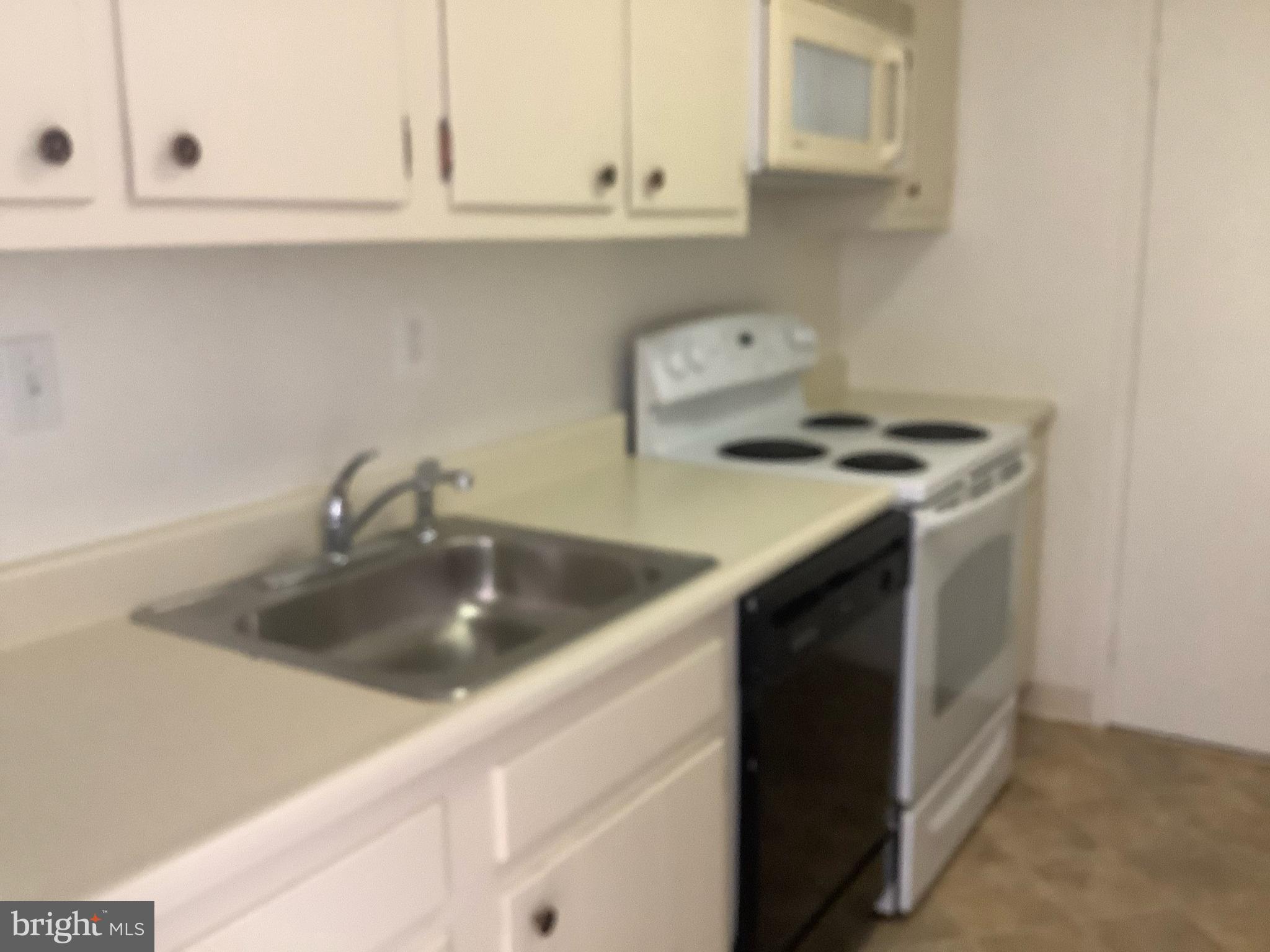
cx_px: 635
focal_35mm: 31
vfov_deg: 45.4
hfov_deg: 58.4
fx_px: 1137
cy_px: 476
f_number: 2.4
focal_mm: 3.3
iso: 320
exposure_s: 1/60
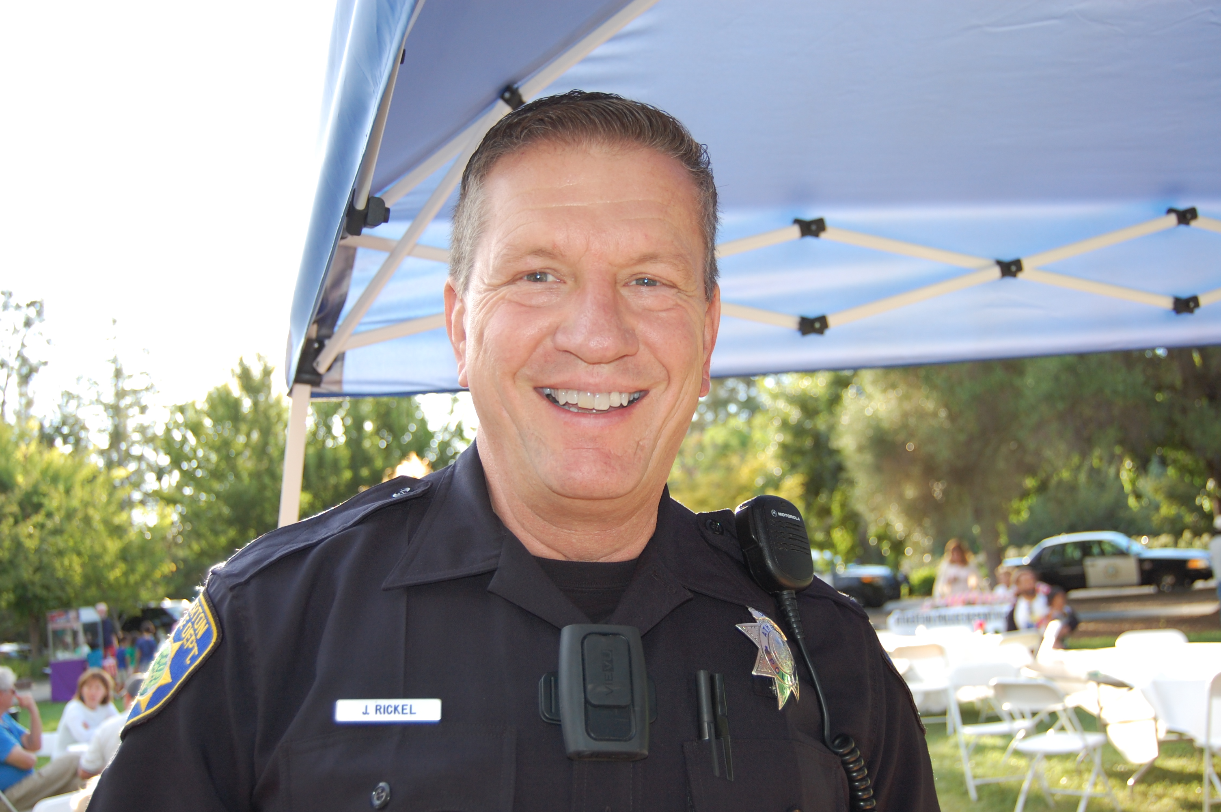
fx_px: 1322
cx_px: 610
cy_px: 406
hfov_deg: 49.6
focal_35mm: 39
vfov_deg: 34.1
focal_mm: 26
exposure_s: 1/320
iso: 400
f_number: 4.2
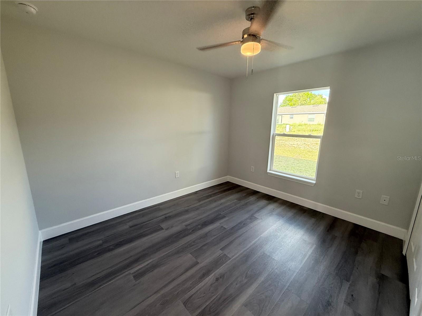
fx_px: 171
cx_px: 211
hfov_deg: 102.1
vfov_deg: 85.7
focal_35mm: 14
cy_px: 158
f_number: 2.2
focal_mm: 2.22
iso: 160
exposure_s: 1/120
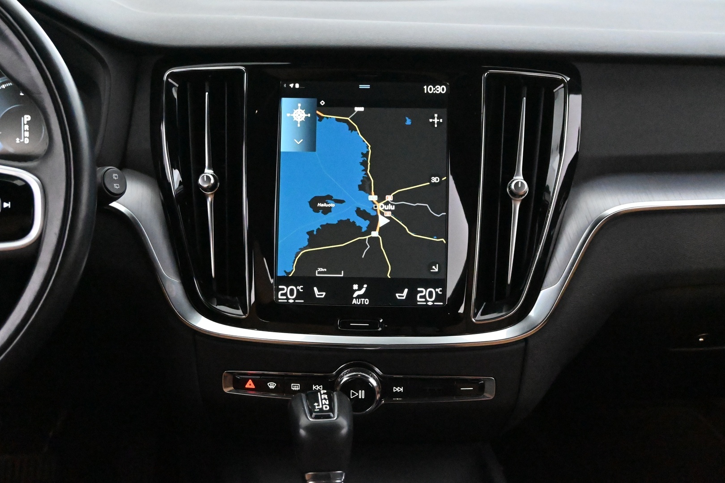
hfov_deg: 37.9
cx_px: 362
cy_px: 242
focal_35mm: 52
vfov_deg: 25.8
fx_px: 1057
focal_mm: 35
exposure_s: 1/60
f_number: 5.3
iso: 18000
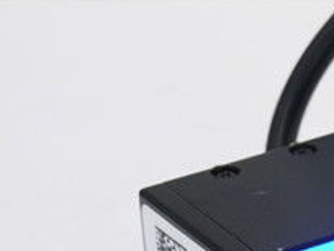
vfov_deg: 6.0
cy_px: 361
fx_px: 2383
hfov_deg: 8.0
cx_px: 385
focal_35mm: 247
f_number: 11
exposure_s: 1/250
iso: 160
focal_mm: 42
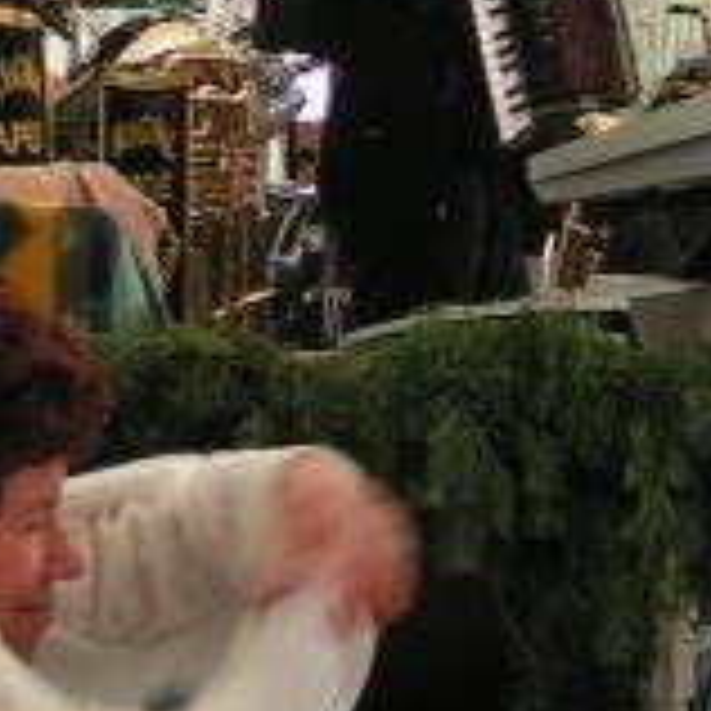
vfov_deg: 12.8
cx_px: 356
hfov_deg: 12.8
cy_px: 112
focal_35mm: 136
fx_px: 3160
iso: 50
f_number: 2.8
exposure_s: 1/40
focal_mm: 5.8
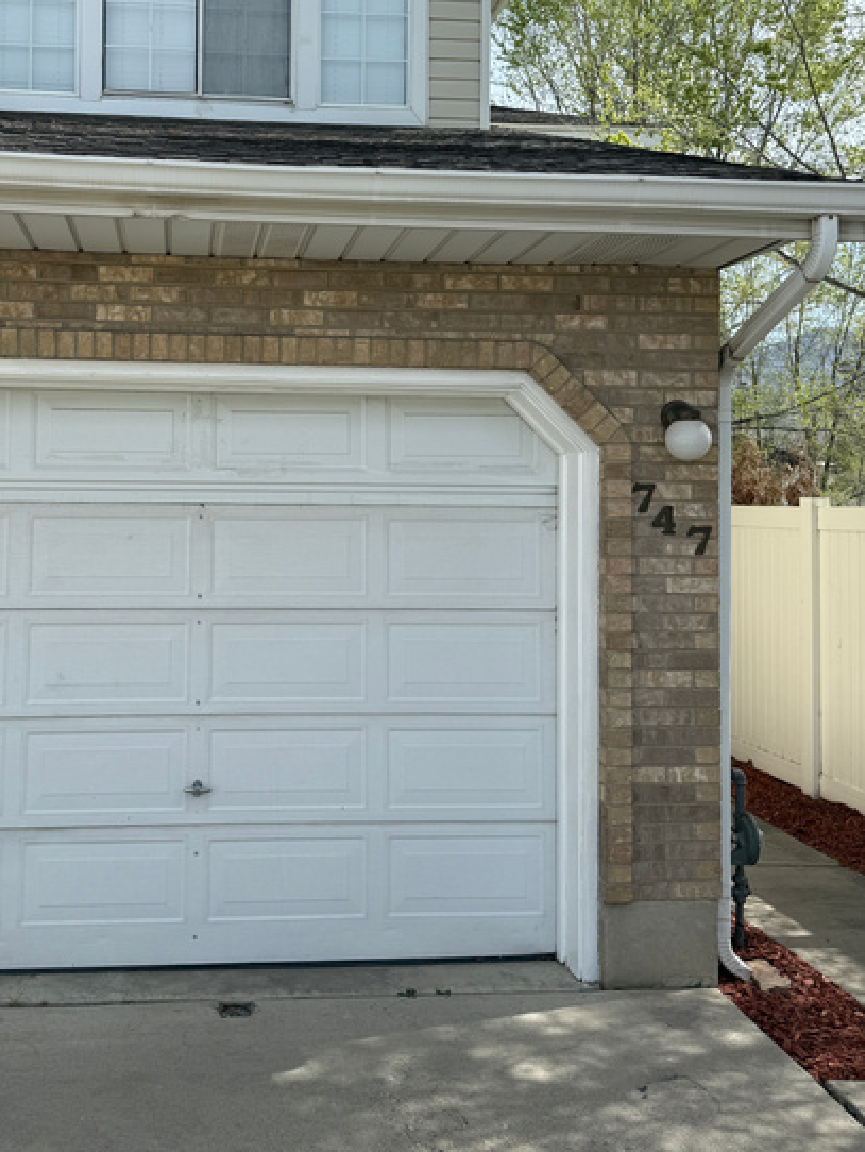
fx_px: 1132
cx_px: 266
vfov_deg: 53.4
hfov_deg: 41.1
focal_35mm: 34
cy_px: 442
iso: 80
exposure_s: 1/4167
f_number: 1.78
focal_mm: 6.76
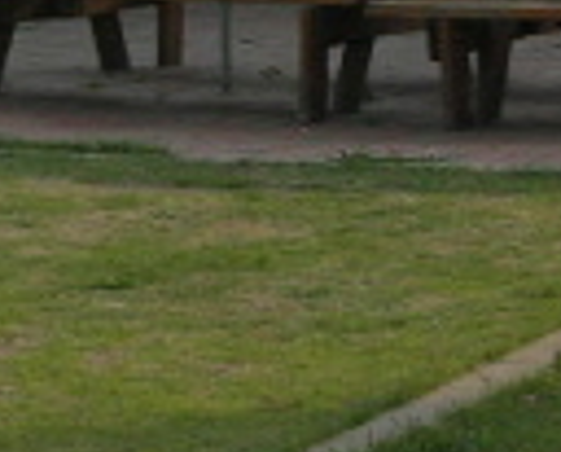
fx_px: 3844
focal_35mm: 231
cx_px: 561
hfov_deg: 8.3
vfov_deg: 6.6
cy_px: -294
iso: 64
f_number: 4.8
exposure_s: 1/264
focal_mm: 7.8
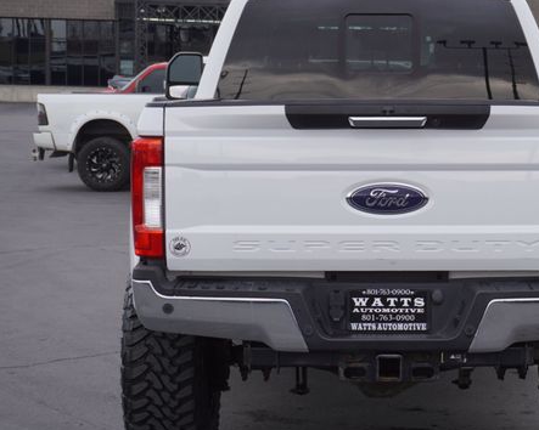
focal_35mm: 92
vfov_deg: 16.8
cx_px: 388
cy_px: 219
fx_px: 1462
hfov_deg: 20.8
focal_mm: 45
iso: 100
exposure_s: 1/100
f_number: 6.3
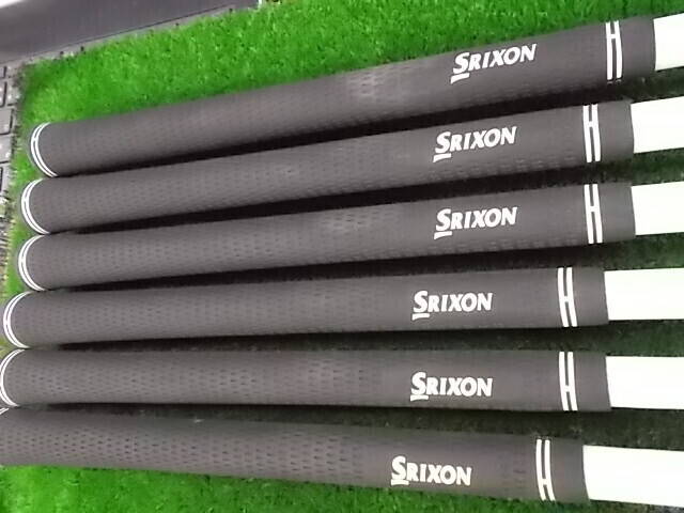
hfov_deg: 60.0
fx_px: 593
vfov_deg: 46.8
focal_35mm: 30
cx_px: 342
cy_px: 256
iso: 800
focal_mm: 5.3
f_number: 3.4
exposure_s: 1/60
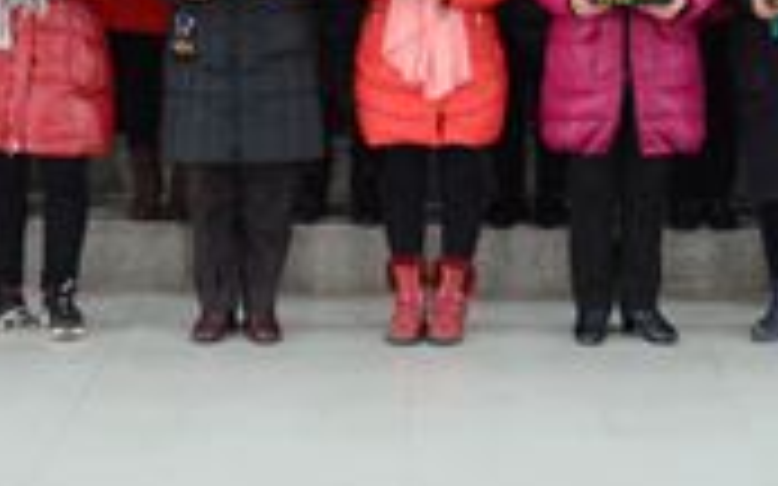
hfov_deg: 21.9
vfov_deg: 12.8
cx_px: 445
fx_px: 2014
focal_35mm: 95
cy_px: -317
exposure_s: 1/30
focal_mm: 18
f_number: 3.5
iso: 1100
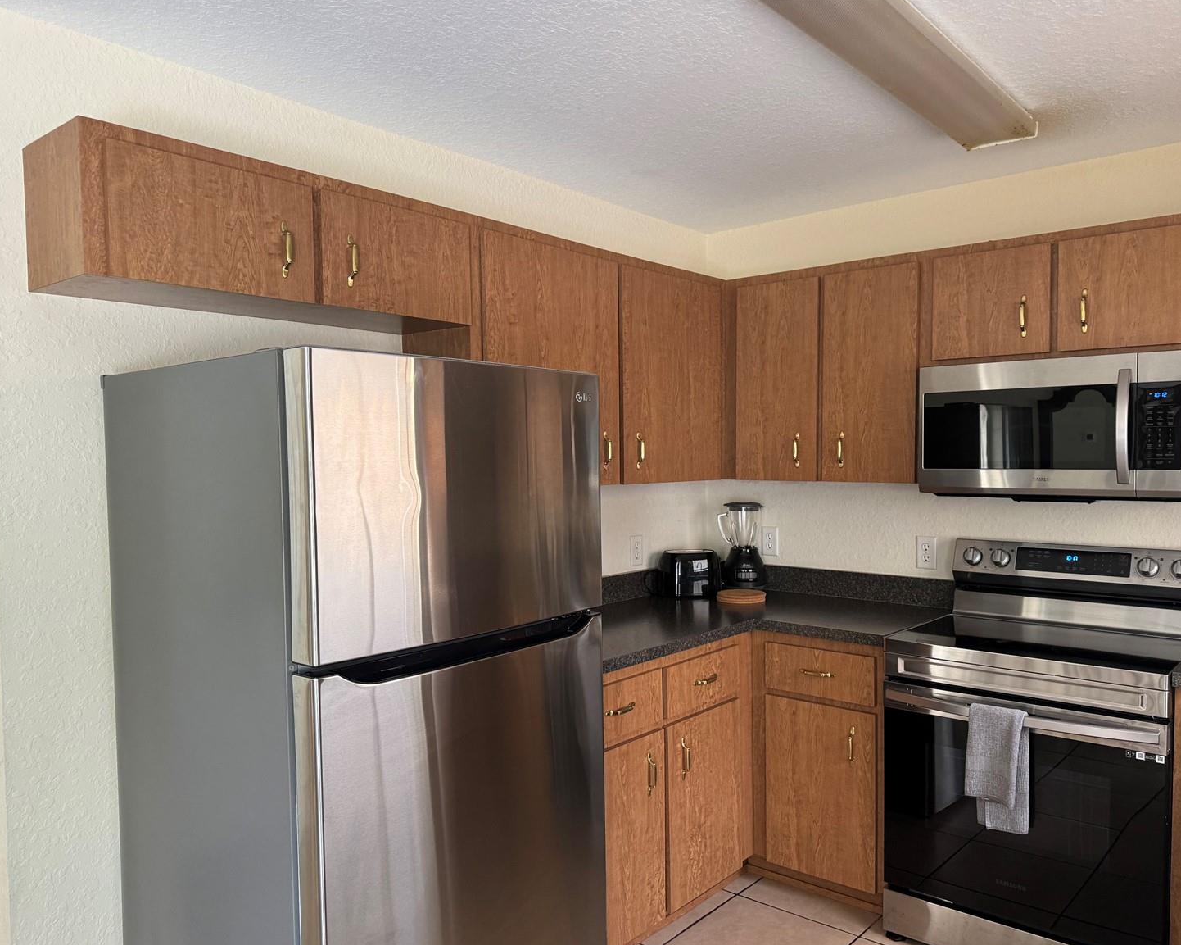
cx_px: 649
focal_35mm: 26
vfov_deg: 54.9
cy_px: 487
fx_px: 909
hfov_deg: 65.9
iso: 250
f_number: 1.78
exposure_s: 1/60
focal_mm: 6.86
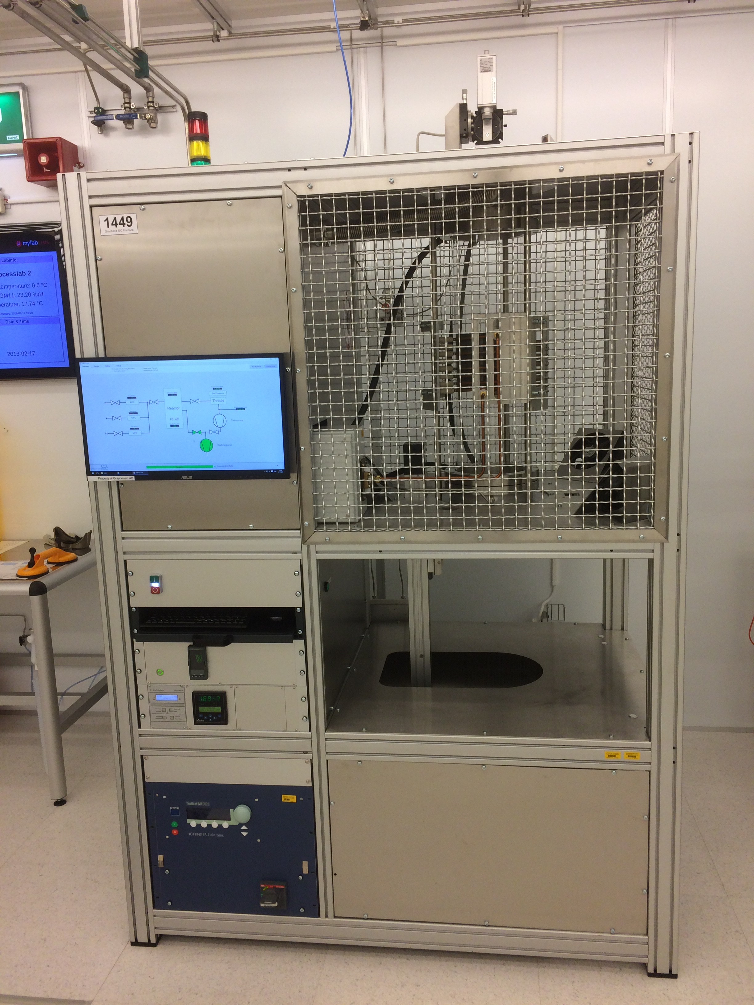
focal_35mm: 29
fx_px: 842
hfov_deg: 48.2
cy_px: 502
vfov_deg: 61.7
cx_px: 377
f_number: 2.2
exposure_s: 1/100
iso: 64
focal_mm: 4.15
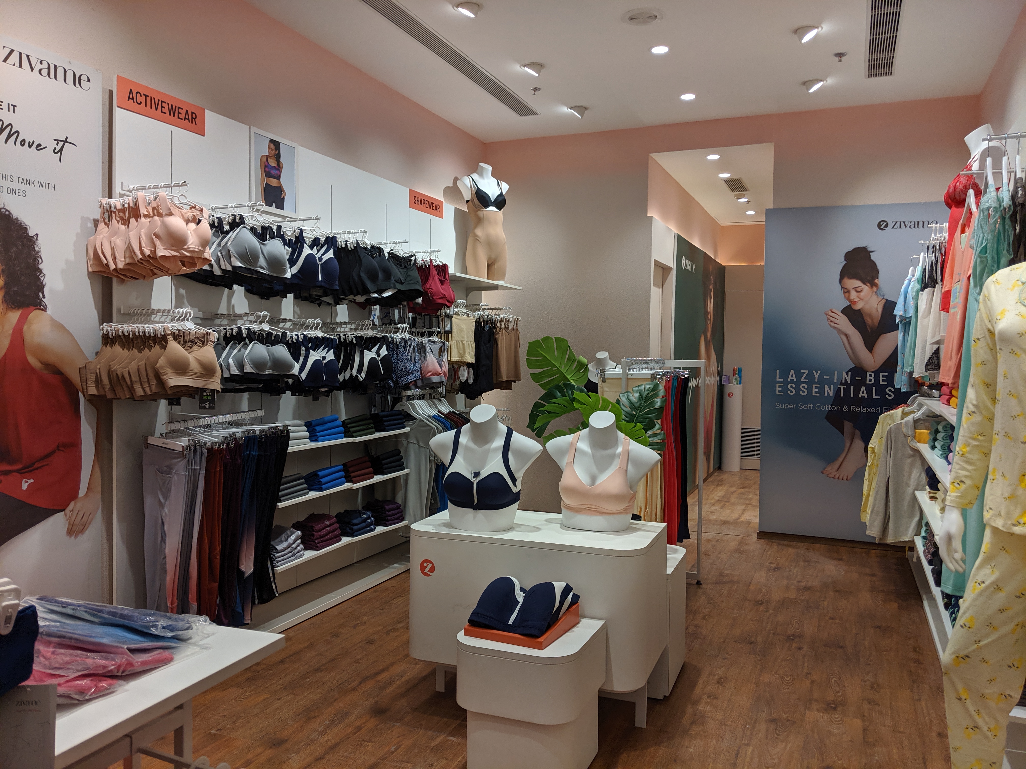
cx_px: 513
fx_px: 800
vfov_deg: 51.4
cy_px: 384
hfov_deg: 65.3
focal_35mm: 27
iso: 57
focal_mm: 4.44
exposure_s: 1/165
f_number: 1.8
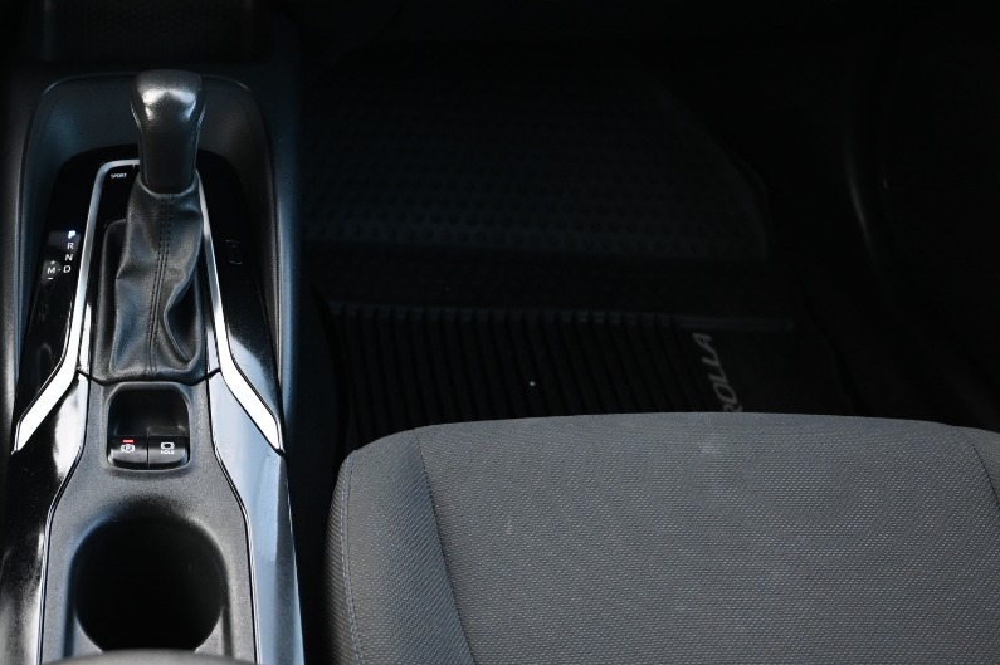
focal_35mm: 49
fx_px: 1360
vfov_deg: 26.1
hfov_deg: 38.6
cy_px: 8
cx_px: 175
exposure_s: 1/125
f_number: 4
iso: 1600
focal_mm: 24
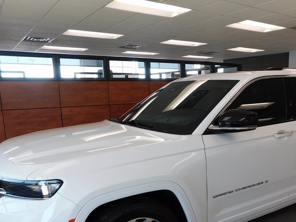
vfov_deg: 41.2
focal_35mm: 34
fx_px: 291
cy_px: 152
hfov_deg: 53.5
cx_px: 182
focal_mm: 4
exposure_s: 1/50
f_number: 3
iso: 125
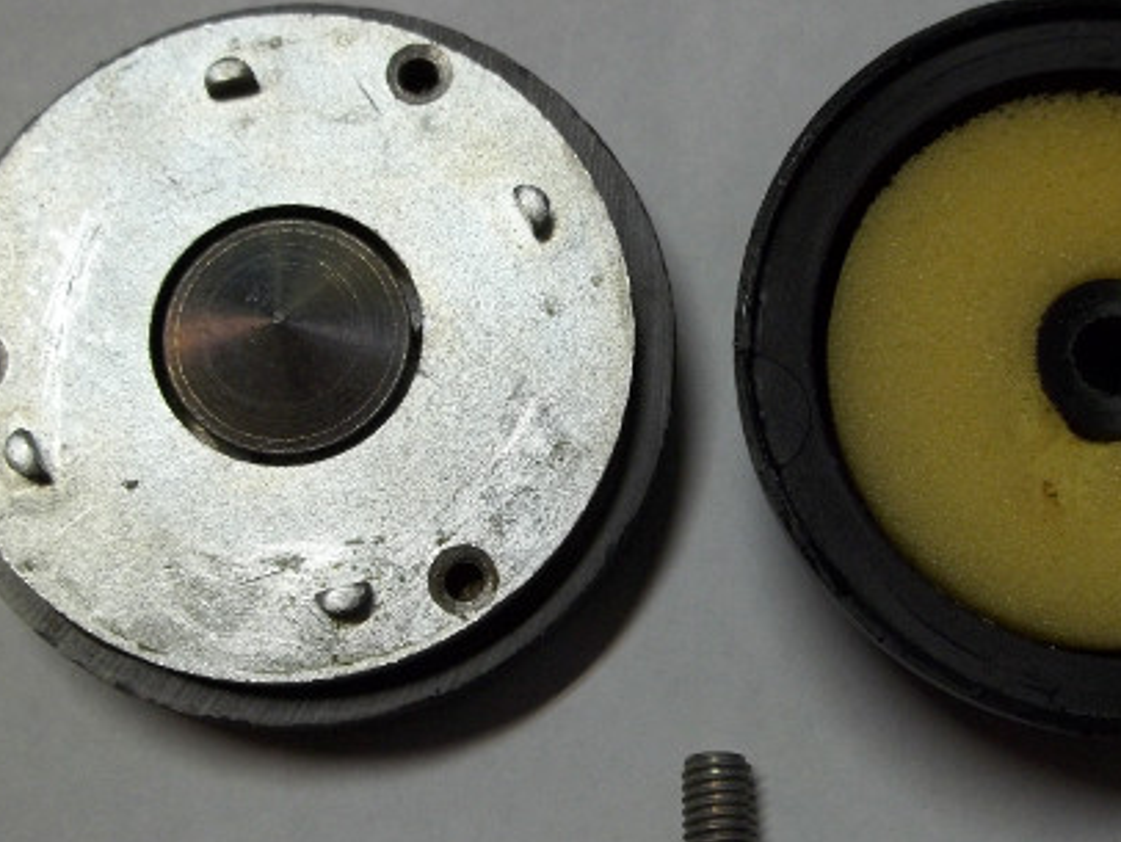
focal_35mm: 52
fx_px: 1685
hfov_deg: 36.6
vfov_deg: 28.1
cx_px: 690
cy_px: 456
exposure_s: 1/30
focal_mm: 5.9
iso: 160
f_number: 3.3
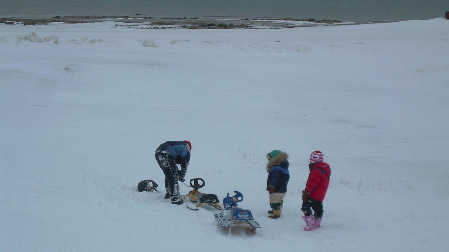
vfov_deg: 10.4
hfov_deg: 18.5
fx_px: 1381
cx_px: 224
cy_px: 166
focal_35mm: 116
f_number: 4.8
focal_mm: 18.2
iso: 50
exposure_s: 1/42.4
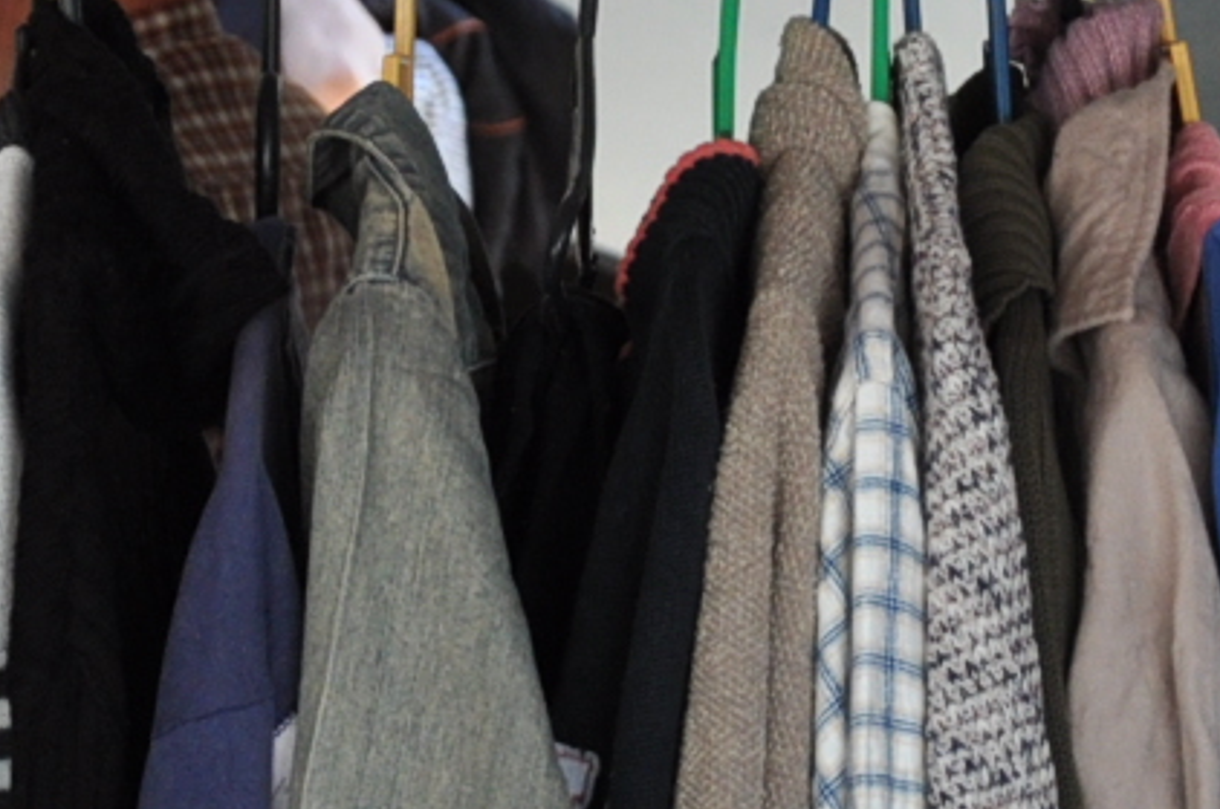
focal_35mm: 244
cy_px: 286
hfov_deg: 8.3
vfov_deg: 5.6
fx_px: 8256
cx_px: 1894
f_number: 5
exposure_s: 1/250
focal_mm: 32
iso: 400
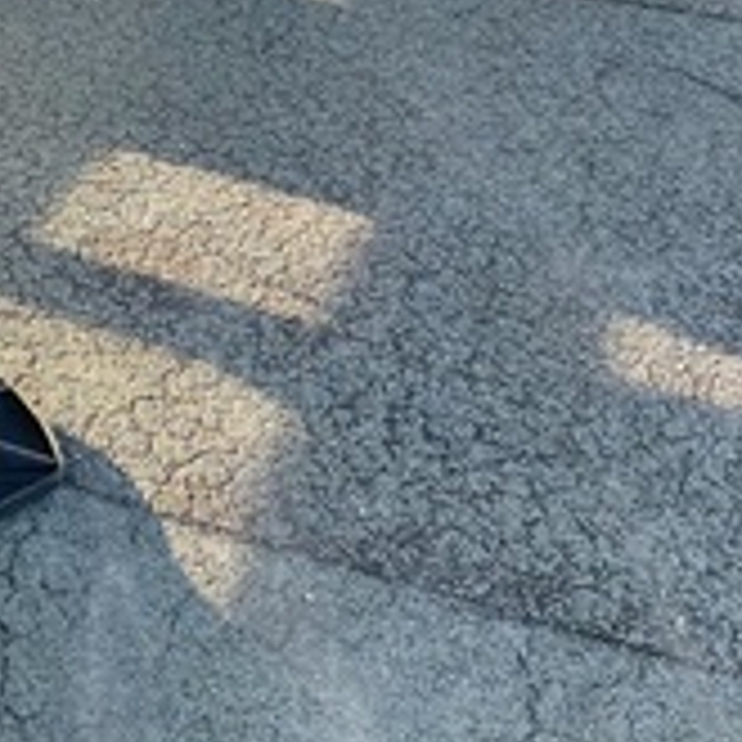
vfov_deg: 25.3
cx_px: 13
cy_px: 144
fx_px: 1625
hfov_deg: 24.6
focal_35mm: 67
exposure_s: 1/294
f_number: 1.6
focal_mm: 4.2
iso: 32
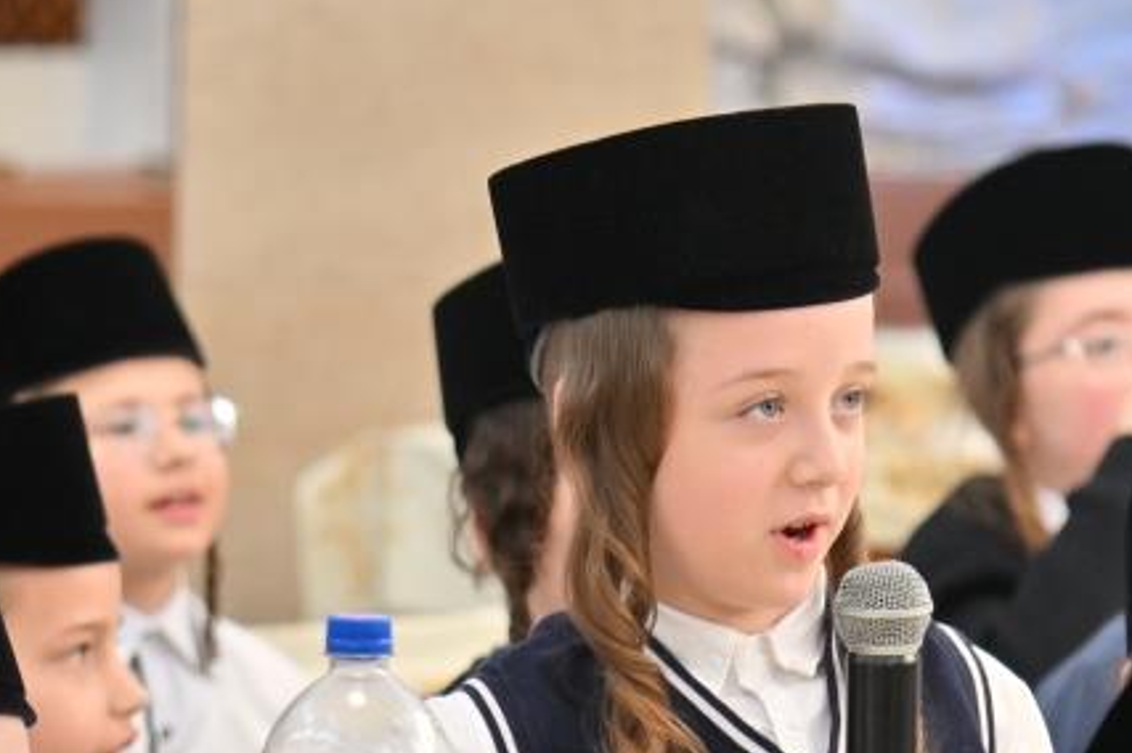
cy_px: 501
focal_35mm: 432
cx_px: 721
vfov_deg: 3.2
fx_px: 13573
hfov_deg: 4.8
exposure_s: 1/500
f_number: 4
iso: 500
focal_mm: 120
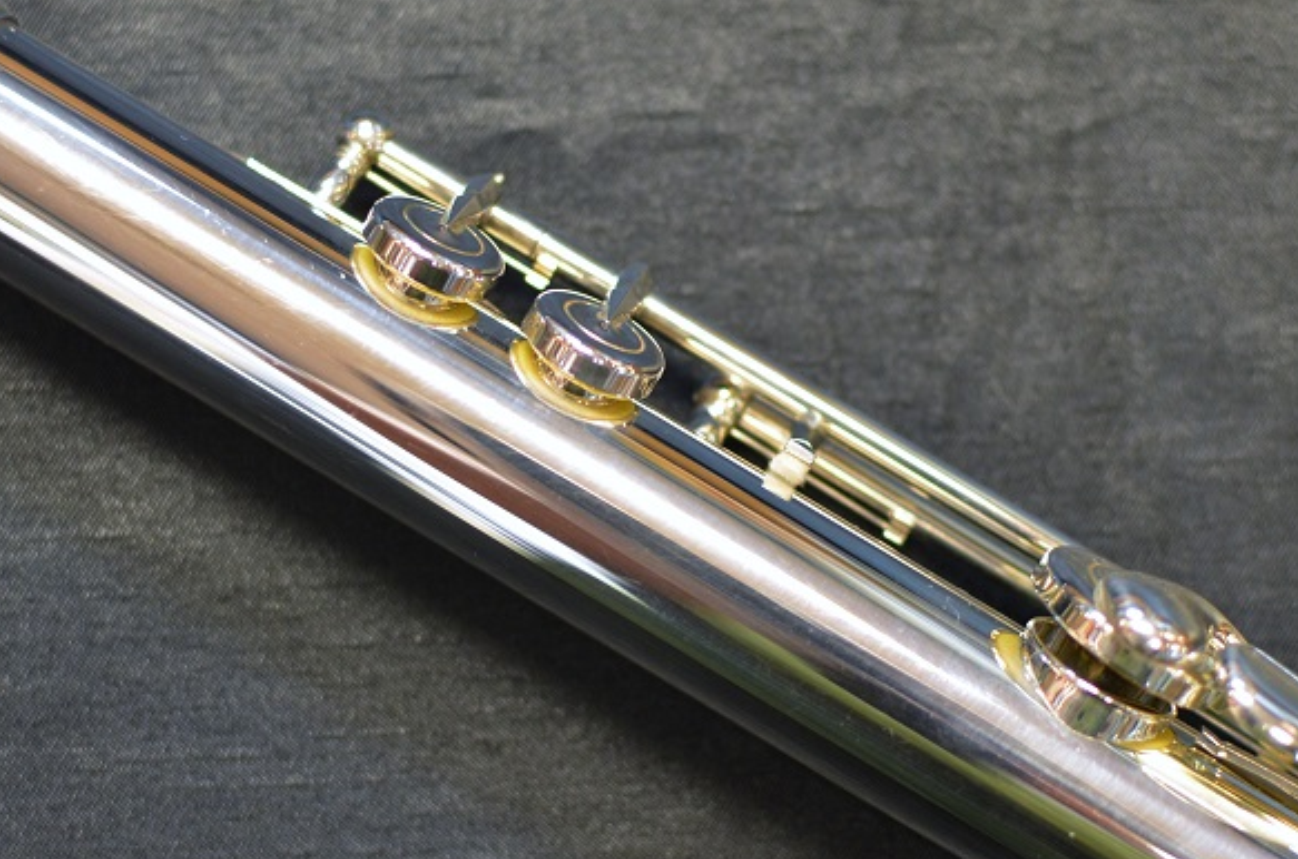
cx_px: 463
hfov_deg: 22.9
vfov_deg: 15.3
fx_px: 3196
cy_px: 399
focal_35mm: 89
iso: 800
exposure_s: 1/40
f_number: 3.2
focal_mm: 35
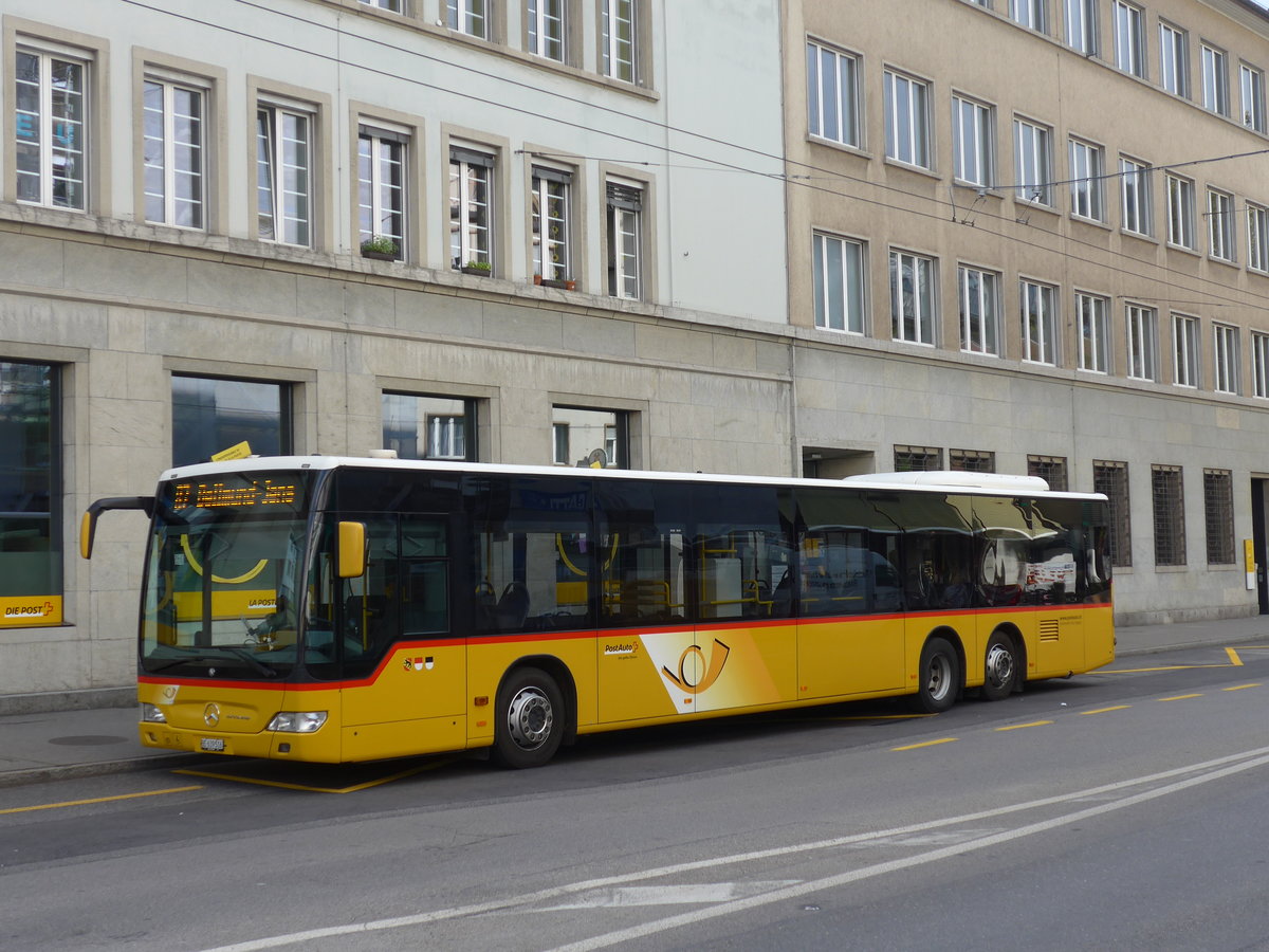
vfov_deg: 29.7
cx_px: 634
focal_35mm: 49
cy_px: 476
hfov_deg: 38.9
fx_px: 1796
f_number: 3.2
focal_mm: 10.1
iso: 80
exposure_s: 1/400
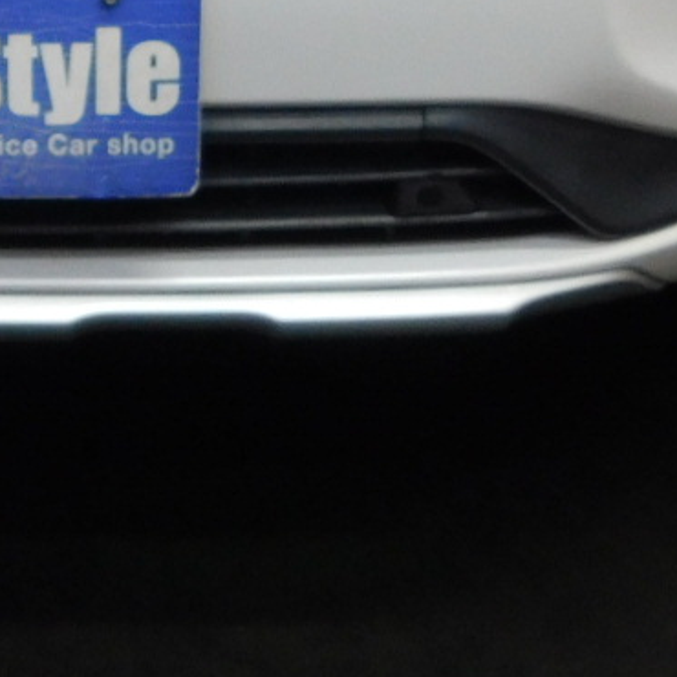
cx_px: -31
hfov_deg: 19.1
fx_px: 1947
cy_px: -240
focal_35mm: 88
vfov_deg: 18.2
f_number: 3
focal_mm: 4
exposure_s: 1/30
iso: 250
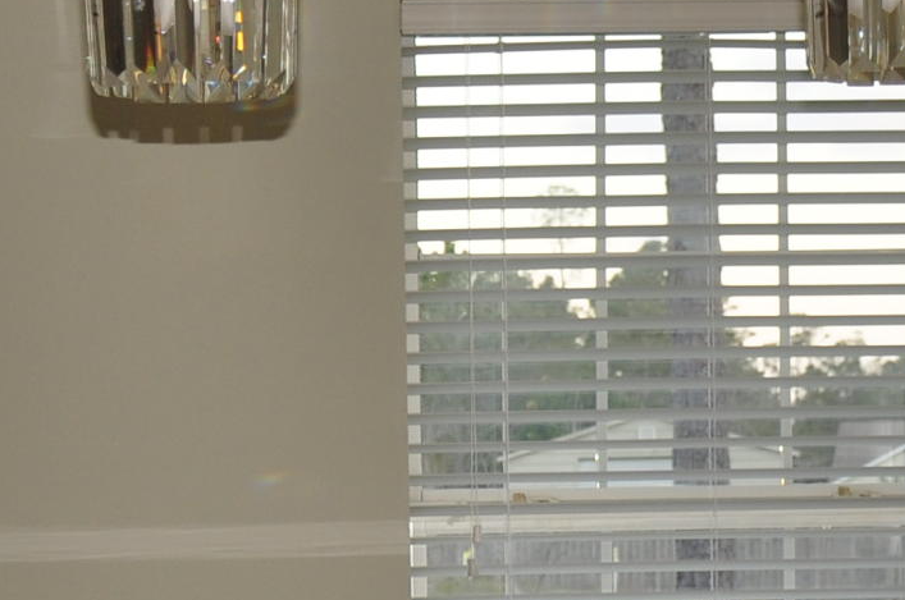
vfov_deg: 8.5
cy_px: 727
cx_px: 259
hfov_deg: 12.9
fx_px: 3994
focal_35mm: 159
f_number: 4
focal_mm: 25
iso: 200
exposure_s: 1/60
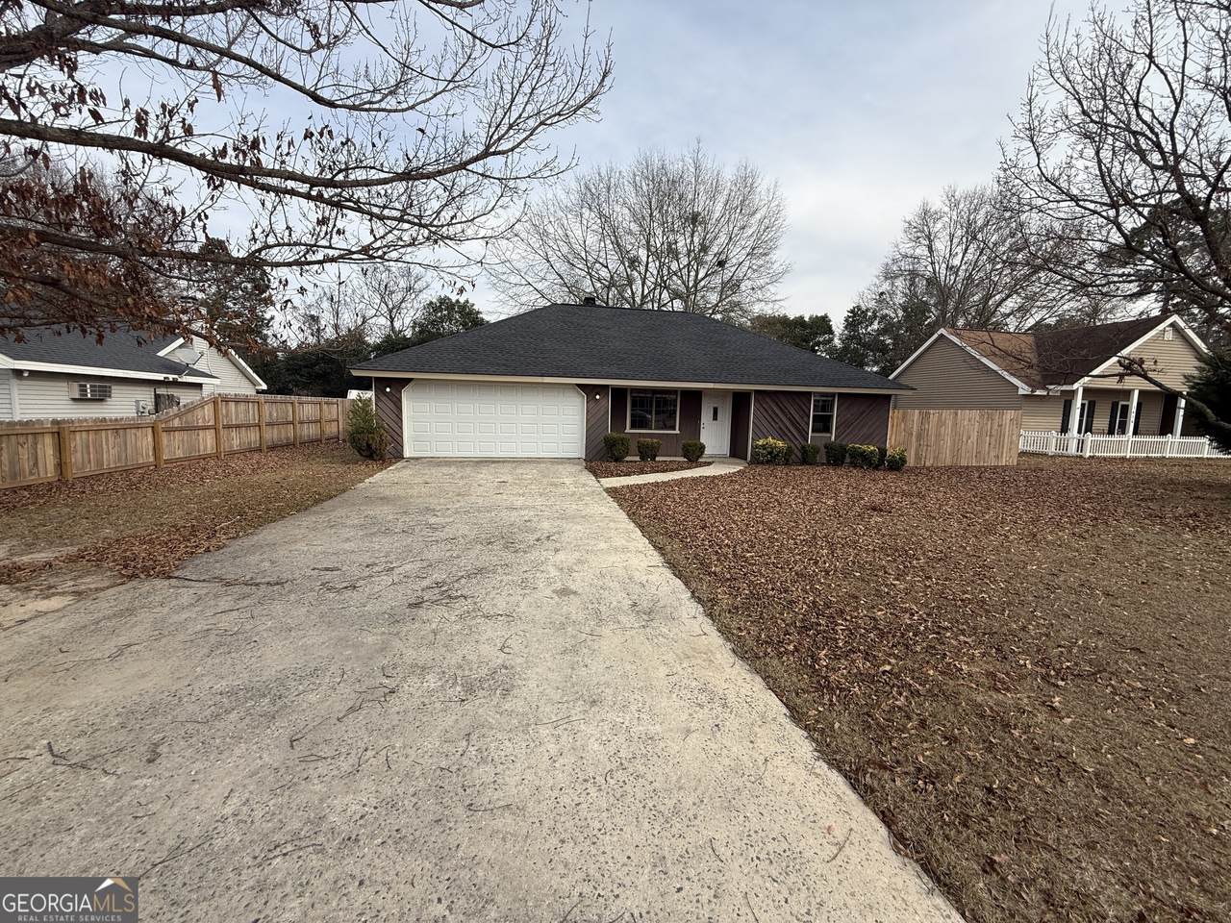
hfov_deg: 102.1
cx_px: 616
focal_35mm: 14
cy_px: 462
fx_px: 498
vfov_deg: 85.7
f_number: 2.2
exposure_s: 1/942
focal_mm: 2.22
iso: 50
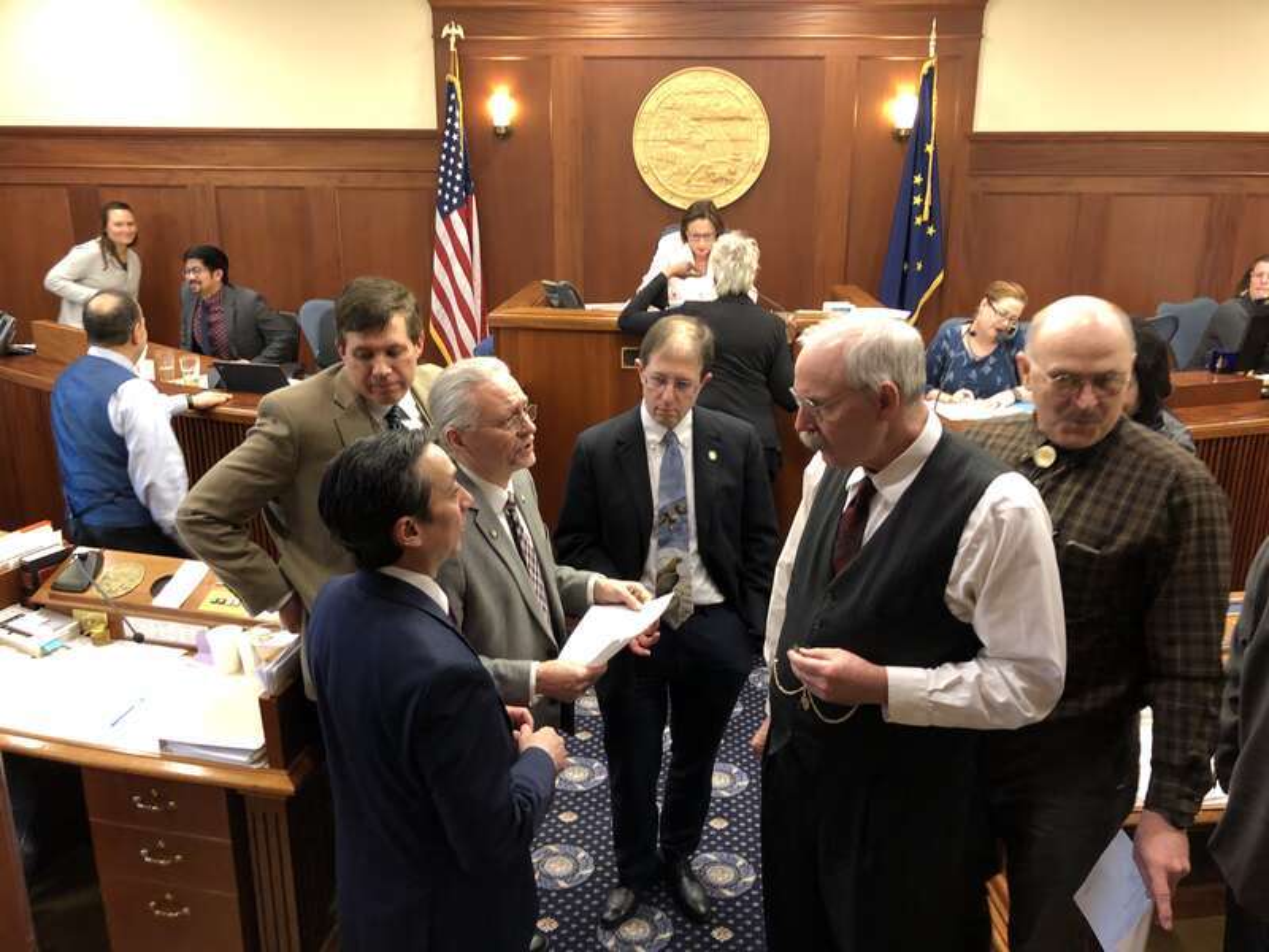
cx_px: 634
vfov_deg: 49.7
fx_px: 1026
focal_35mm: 28
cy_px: 476
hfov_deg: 63.4
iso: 64
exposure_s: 1/15
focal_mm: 3.99
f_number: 1.8
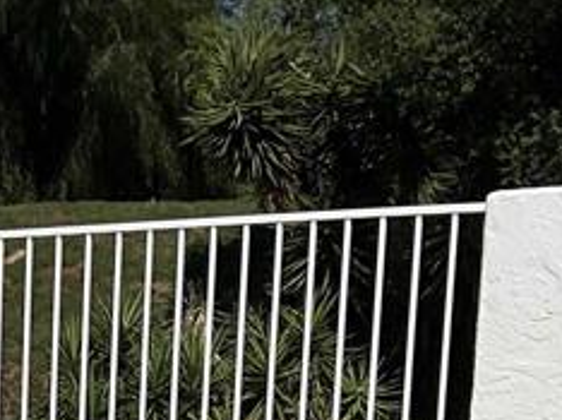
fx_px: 2060
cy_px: 917
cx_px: -178
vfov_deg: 10.4
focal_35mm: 127
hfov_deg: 14.8
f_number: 1.8
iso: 16
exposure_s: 1/5814
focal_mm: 3
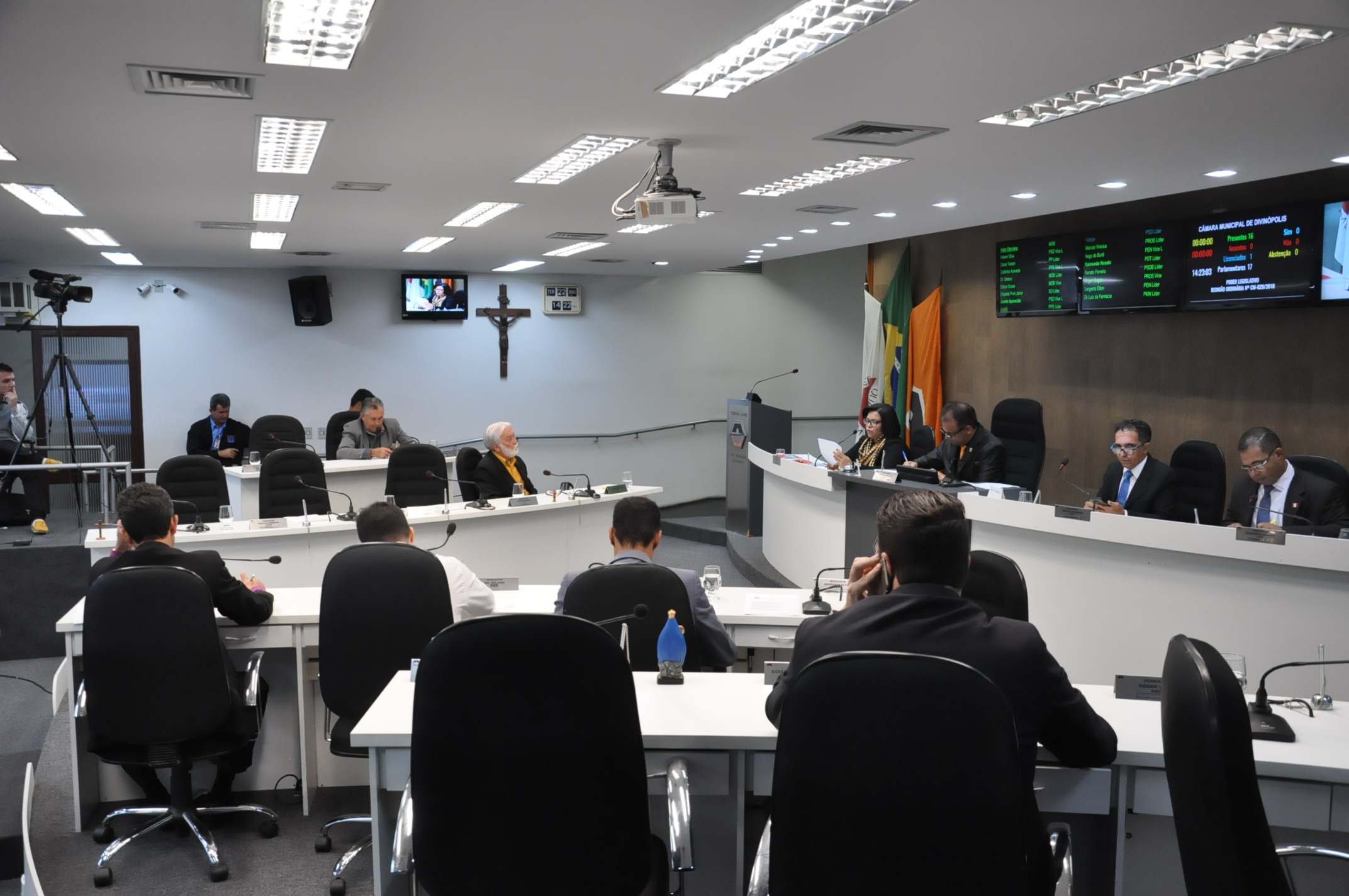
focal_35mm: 32
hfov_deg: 59.6
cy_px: 448
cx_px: 674
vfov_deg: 41.6
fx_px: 1179
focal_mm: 21
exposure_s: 1/160
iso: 2000
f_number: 6.3
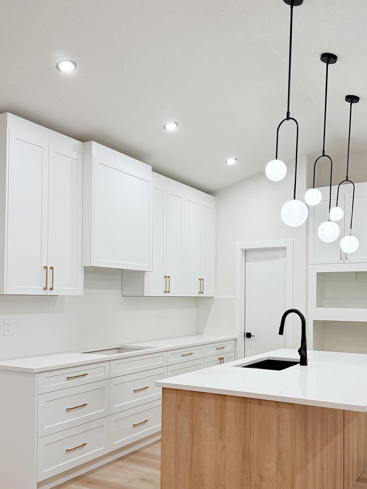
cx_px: 217
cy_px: 290
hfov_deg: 42.8
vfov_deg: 55.0
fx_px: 466
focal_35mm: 33
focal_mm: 6.76
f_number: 1.78
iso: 125
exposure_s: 1/200
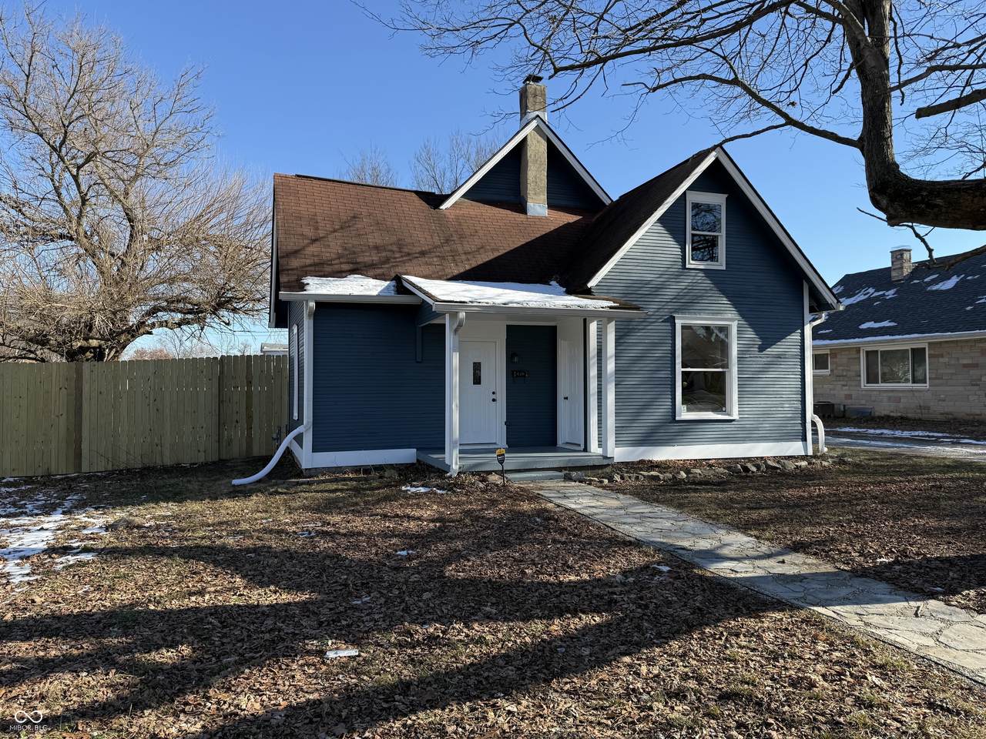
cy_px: 370
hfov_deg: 71.6
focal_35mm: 24
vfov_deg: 56.8
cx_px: 493
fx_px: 684
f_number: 1.78
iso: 80
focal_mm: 6.76
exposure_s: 1/2053
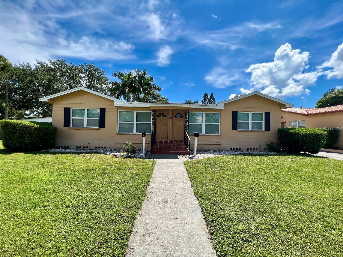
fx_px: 129
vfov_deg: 89.9
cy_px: 128
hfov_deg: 106.2
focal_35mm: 13
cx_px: 172
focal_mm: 1.57
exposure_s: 1/1376
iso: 32
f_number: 1.8
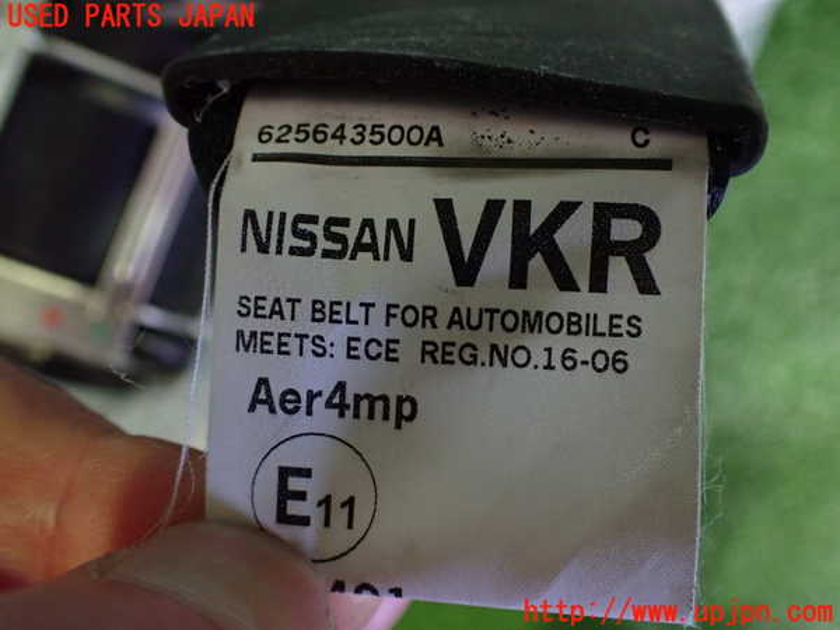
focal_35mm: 30
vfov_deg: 46.8
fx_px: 728
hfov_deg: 60.0
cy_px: 315
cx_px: 420
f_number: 2.3
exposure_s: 1/30
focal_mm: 5.4
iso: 800
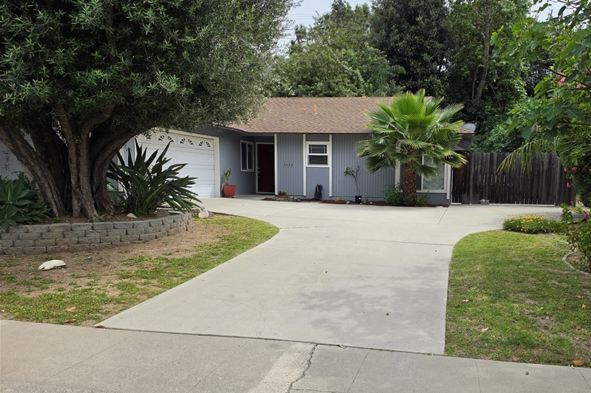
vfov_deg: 43.4
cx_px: 370
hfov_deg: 61.1
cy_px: 236
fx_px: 492
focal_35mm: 30
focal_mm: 6.5
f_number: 1.4
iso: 64
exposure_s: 1/5955
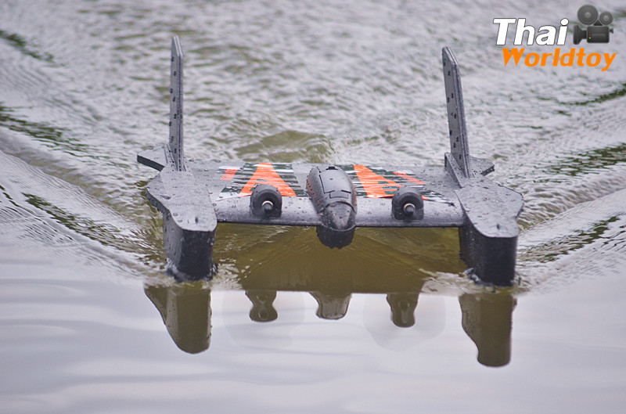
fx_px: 5203
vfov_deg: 4.6
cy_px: 207
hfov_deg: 6.9
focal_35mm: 300
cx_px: 313
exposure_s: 1/400
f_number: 5.6
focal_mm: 200
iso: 640
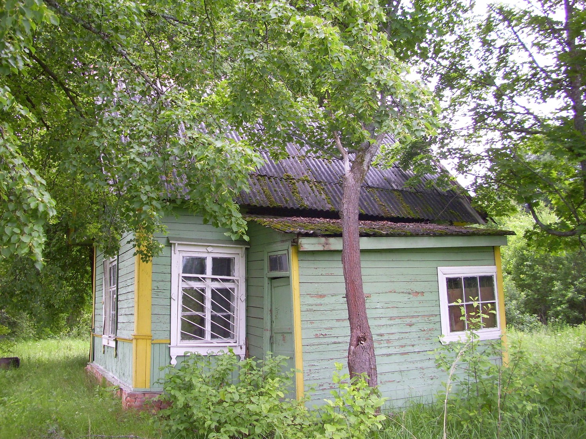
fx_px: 576
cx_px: 293
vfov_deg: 41.8
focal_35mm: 34
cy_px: 220
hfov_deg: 54.0
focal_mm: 5.7
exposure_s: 1/125
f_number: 2.9
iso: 80
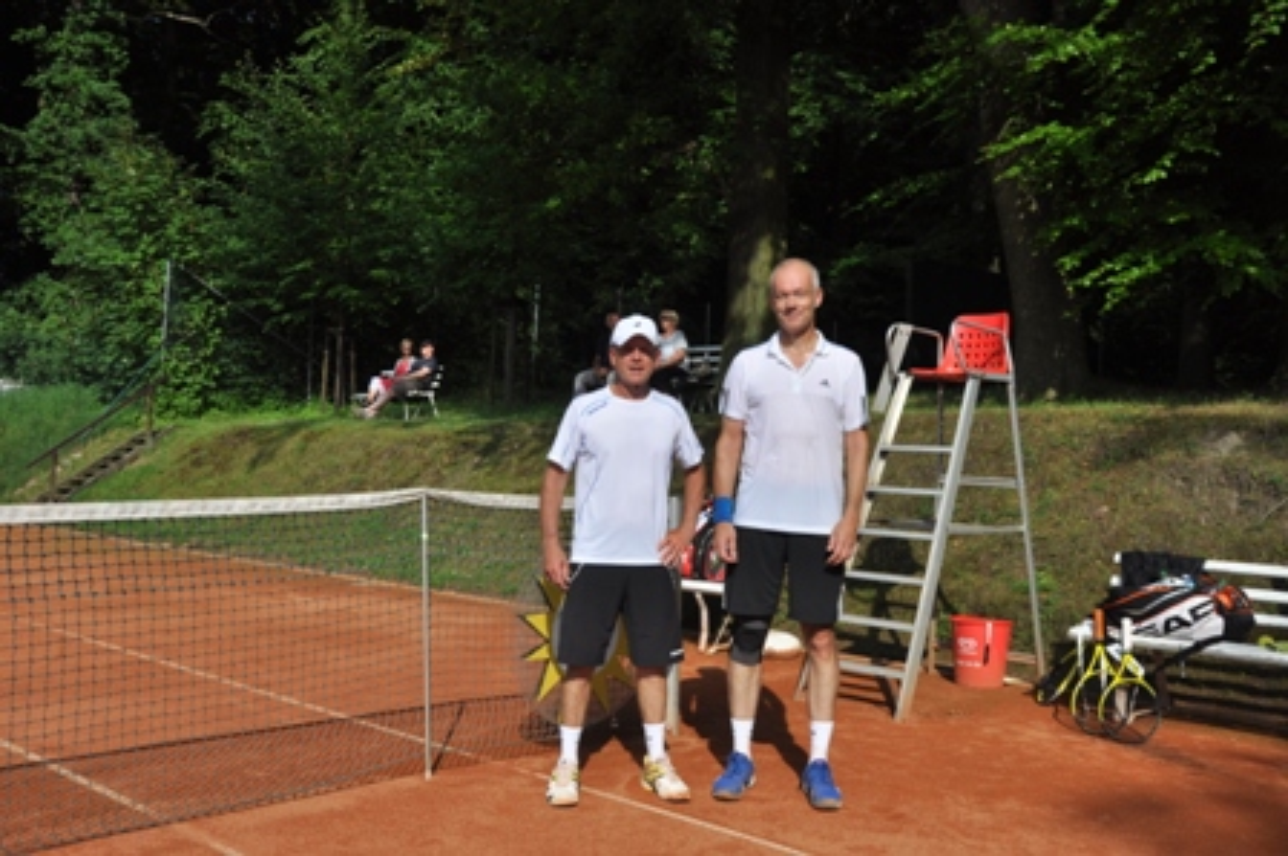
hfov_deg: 53.2
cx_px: 644
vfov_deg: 36.8
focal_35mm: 36
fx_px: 1287
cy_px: 428
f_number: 8
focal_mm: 24
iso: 320
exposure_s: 1/2000
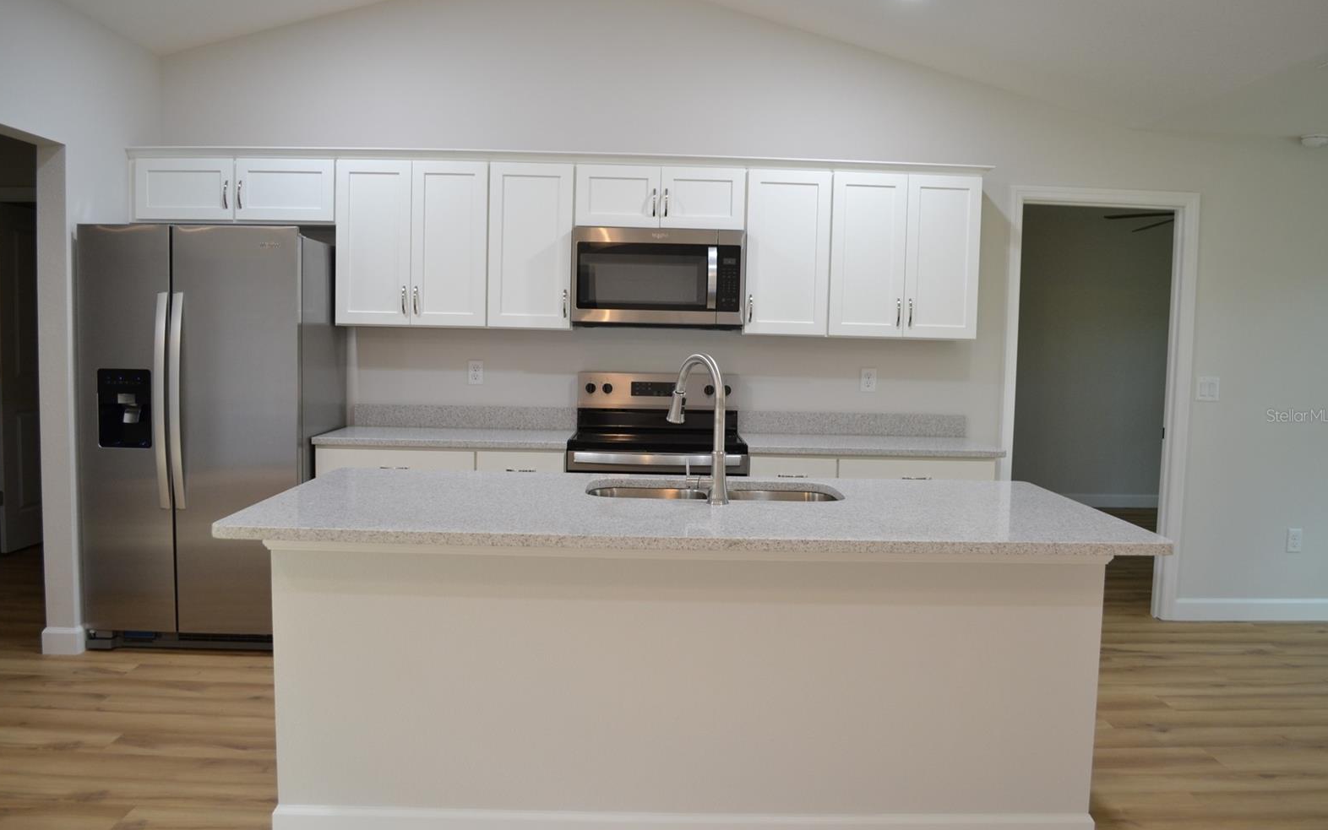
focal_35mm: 28
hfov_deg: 66.5
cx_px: 666
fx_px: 1014
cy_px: 415
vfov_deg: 44.6
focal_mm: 18
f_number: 3.5
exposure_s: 1/50
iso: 400
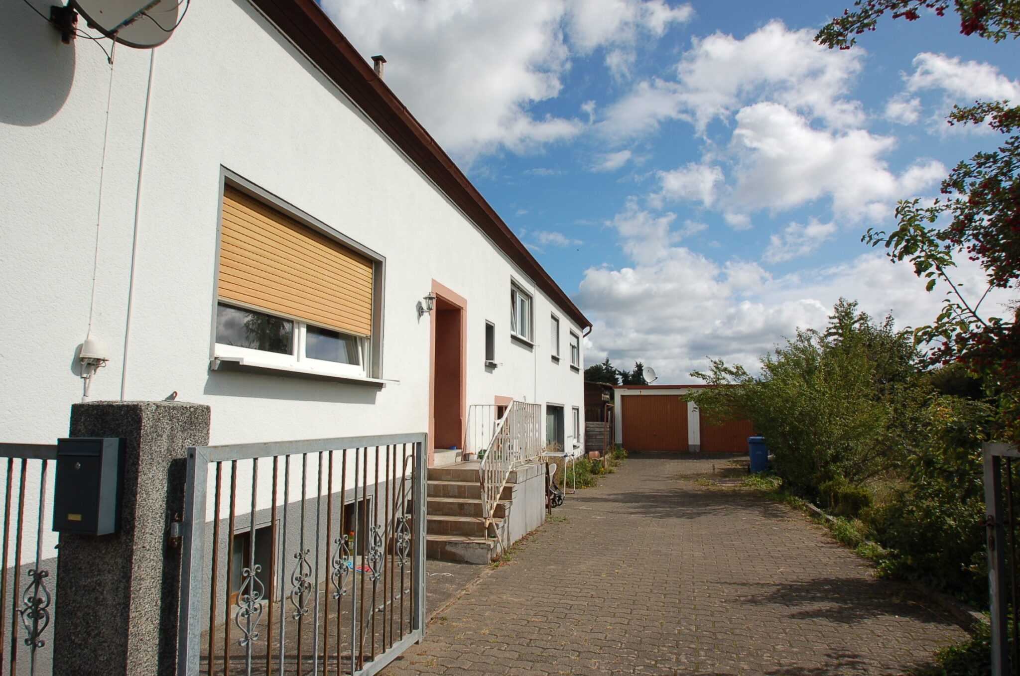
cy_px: 338
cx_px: 510
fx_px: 552
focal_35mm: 20
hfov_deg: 85.5
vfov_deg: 63.0
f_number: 11
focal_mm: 13
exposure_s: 1/500
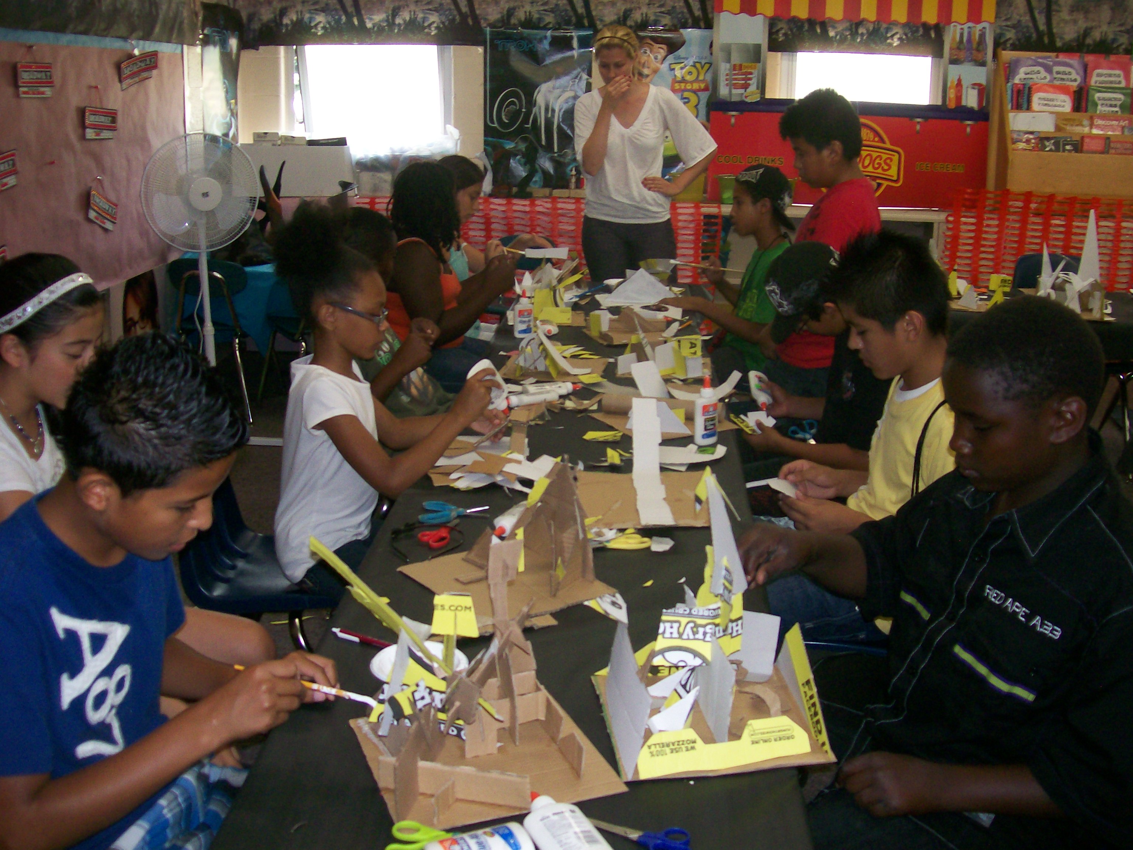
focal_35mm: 36
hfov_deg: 51.4
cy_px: 425
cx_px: 566
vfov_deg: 39.7
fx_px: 1178
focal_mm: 6
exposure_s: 1/64
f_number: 2.7
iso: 140
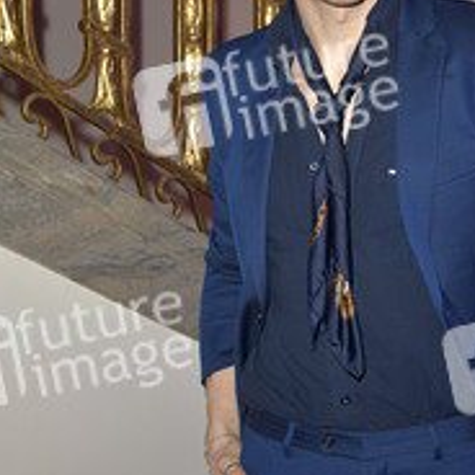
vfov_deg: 23.4
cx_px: 341
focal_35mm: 74
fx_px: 1149
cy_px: 225
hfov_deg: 23.2
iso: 1250
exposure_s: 1/250
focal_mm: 40
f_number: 5
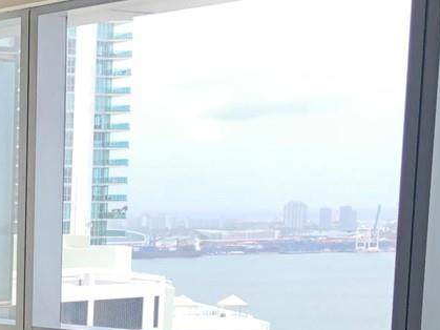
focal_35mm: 107
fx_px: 1360
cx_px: -329
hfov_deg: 15.9
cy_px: 429
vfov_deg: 13.3
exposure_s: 1/120
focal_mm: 4
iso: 32
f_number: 1.8
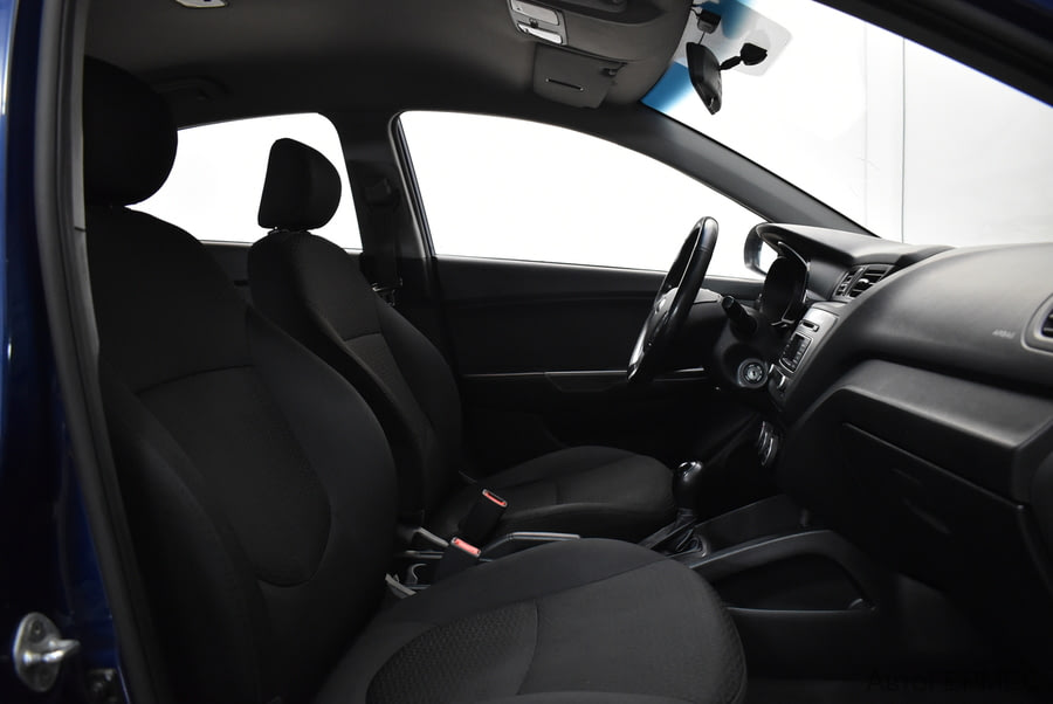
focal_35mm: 27
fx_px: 790
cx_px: 526
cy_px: 352
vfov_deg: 48.0
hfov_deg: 67.3
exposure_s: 1/50
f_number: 3.5
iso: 1600
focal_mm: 18
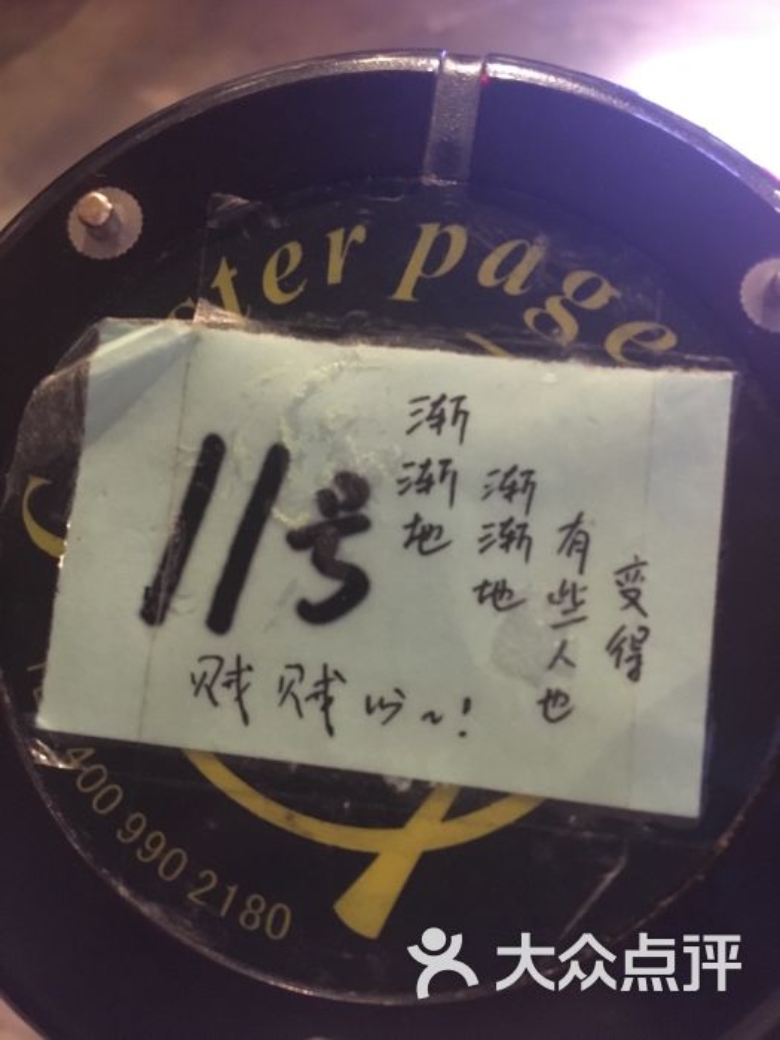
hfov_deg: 48.2
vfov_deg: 61.7
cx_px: 390
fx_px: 871
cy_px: 520
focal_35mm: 29
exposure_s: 1/17
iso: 320
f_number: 2.2
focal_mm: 4.15
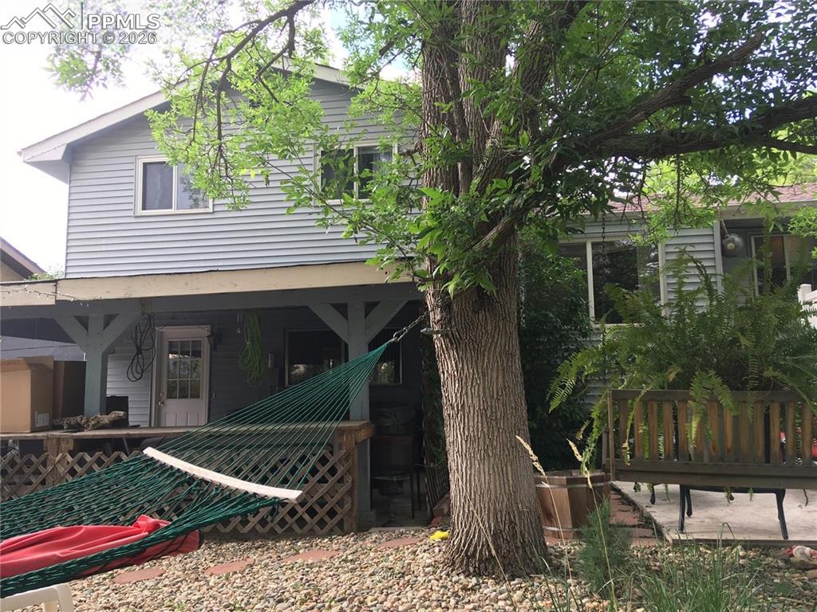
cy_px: 306
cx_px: 408
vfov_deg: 48.2
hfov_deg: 61.7
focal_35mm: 29
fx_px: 684
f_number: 2.2
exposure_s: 1/60.2
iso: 25
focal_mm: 4.15
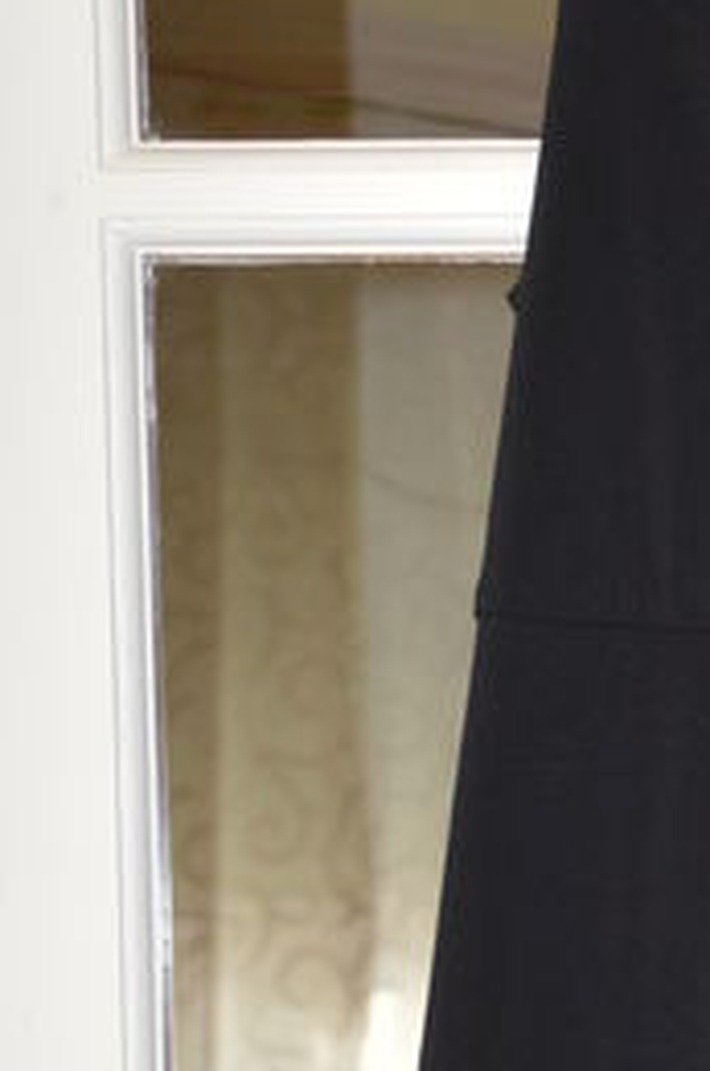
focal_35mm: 184
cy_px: 1153
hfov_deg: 7.3
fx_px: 5465
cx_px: 1176
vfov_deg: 11.1
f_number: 4.2
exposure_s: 1/60
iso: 640
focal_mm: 32
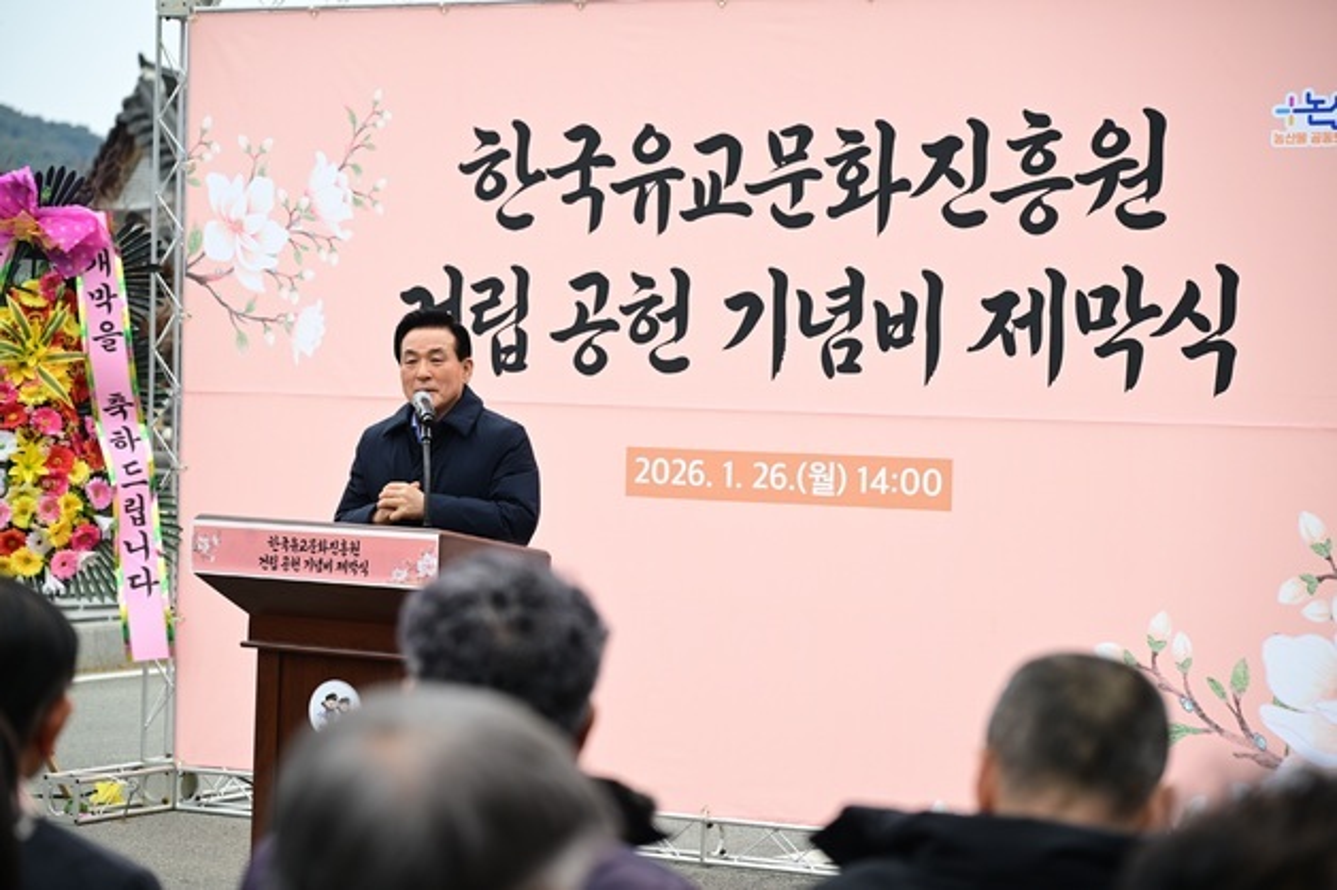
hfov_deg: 23.1
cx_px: 668
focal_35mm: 88
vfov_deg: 15.5
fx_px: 3266
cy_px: 445
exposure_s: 1/200
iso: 100
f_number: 4
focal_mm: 88
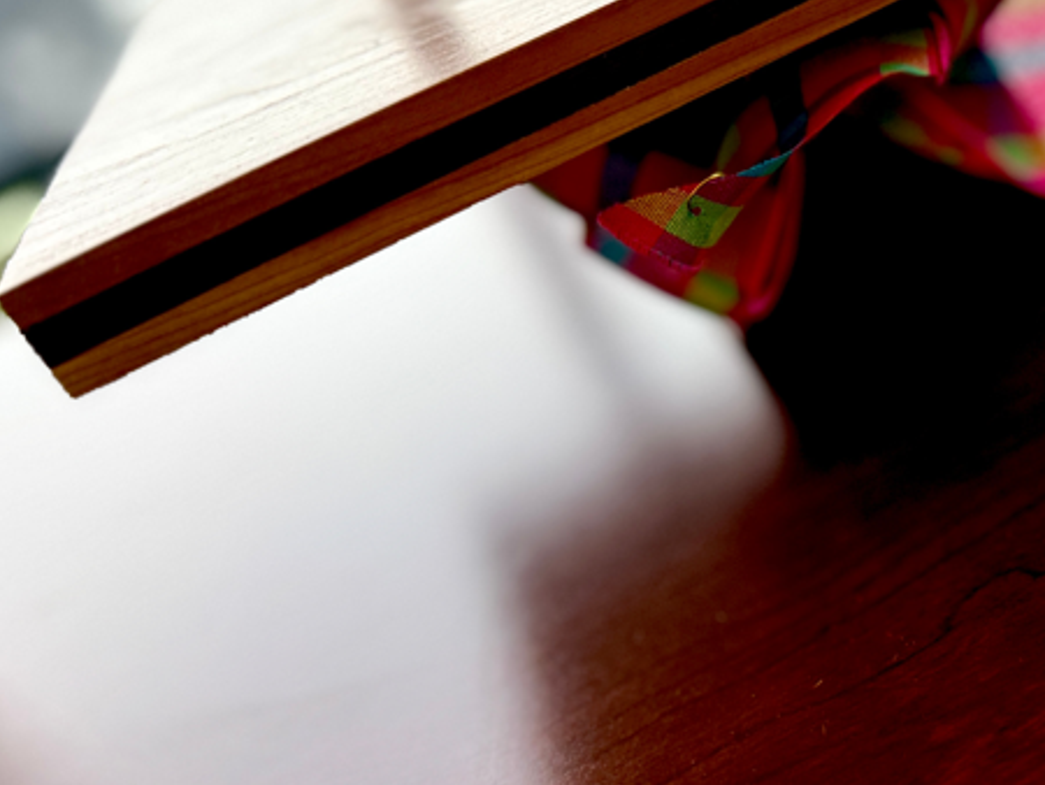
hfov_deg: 37.3
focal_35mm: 48
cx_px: 927
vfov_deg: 29.7
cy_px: 178
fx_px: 1450
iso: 200
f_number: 1.78
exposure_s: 1/111
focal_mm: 6.76
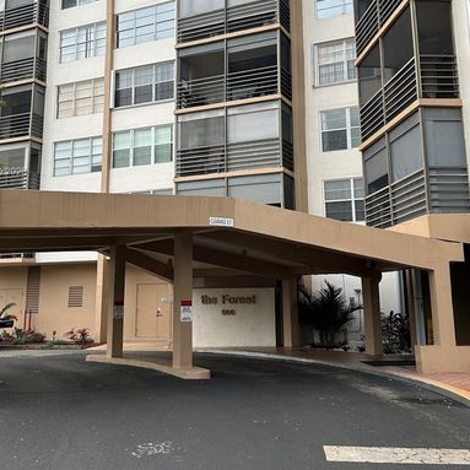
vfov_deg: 41.5
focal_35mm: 40
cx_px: 207
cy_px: 172
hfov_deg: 41.8
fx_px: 614
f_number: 1.5
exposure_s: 1/625
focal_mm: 5.7
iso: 50
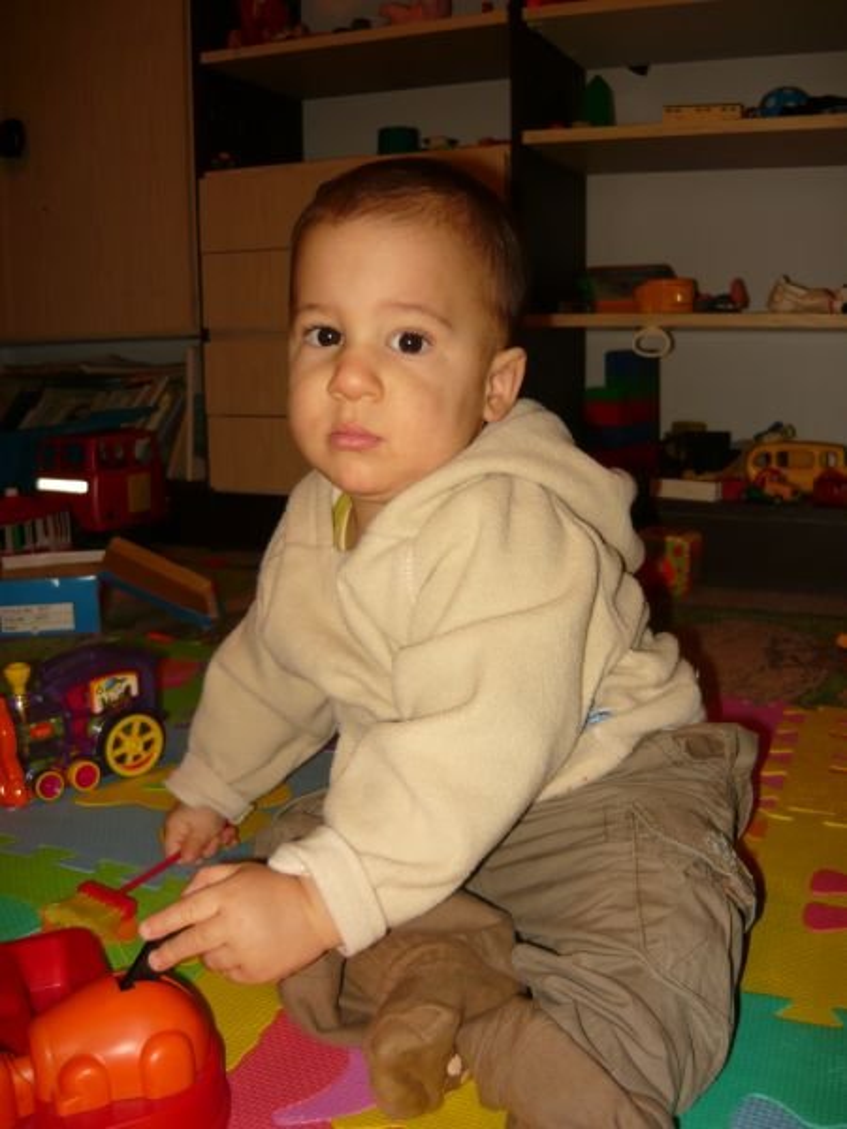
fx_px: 1077
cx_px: 424
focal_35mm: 33
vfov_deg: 55.4
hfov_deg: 42.9
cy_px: 564
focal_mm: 5.5
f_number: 2.8
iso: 100
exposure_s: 1/30
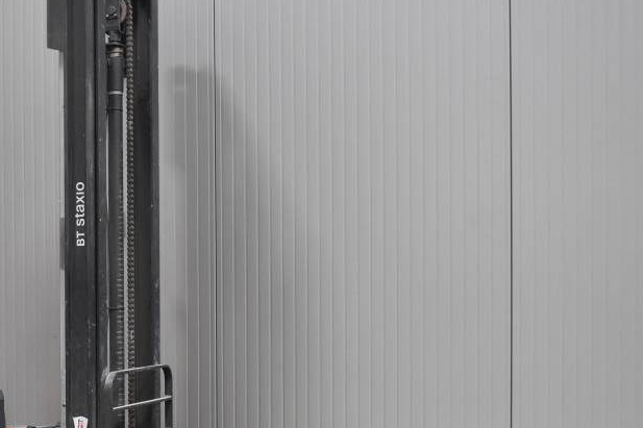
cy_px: 338
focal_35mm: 70
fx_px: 1250
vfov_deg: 19.3
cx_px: 118
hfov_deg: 28.2
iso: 1600
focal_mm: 24
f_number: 5
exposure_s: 1/40
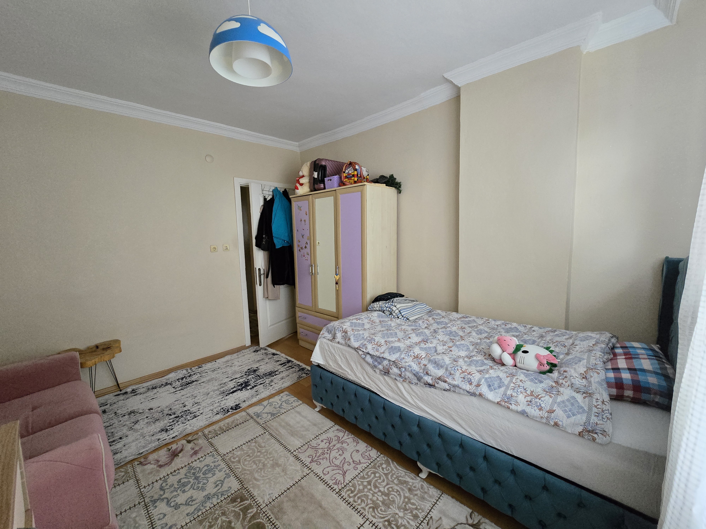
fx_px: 265
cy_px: 264
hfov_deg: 106.2
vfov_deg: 89.9
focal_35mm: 13
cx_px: 353
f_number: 2.2
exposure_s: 1/50
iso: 1250
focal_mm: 2.2
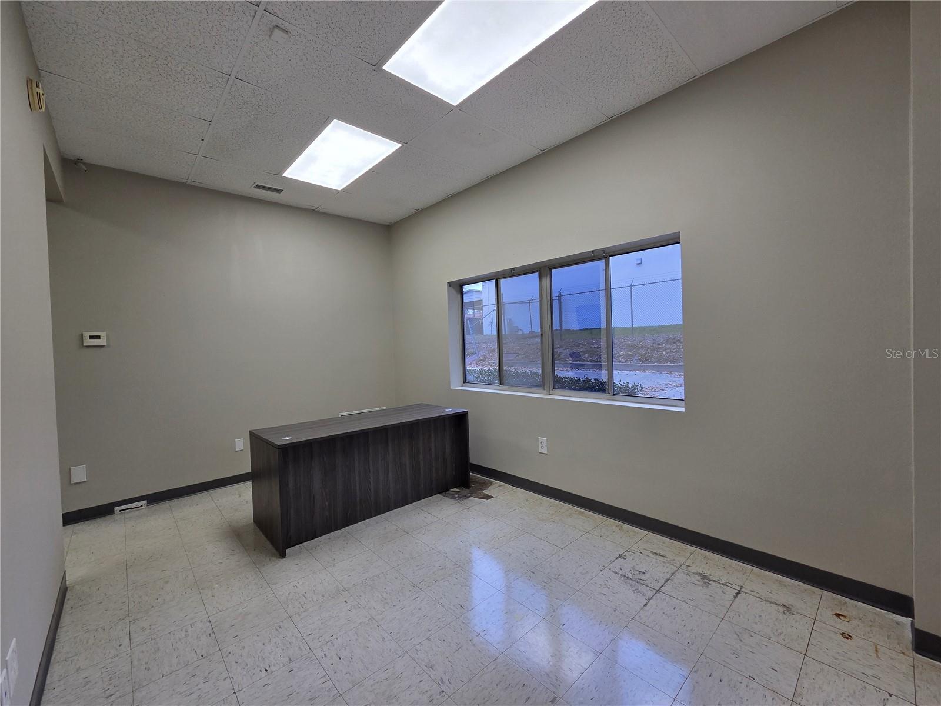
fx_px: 353
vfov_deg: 89.9
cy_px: 353
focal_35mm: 13
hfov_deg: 106.2
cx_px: 470
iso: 64
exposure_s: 1/120
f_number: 2.2
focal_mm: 2.2
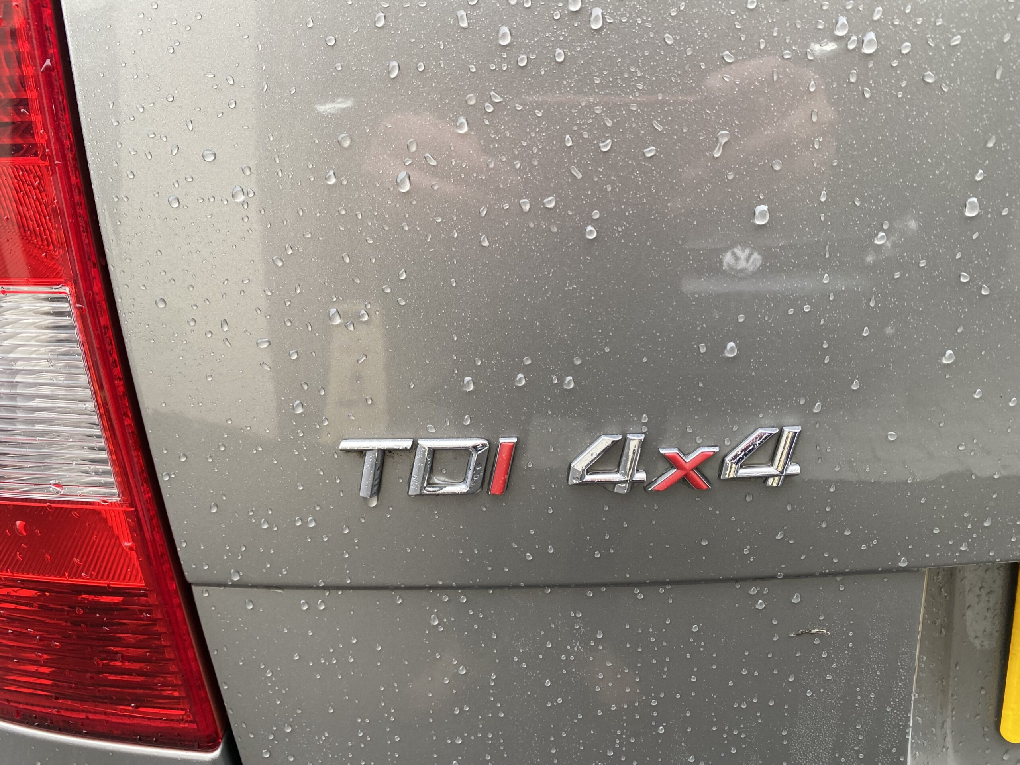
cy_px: 382
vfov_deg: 53.1
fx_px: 766
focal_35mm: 26
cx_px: 510
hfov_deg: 67.3
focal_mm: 4.25
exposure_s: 1/121
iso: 100
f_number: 1.8
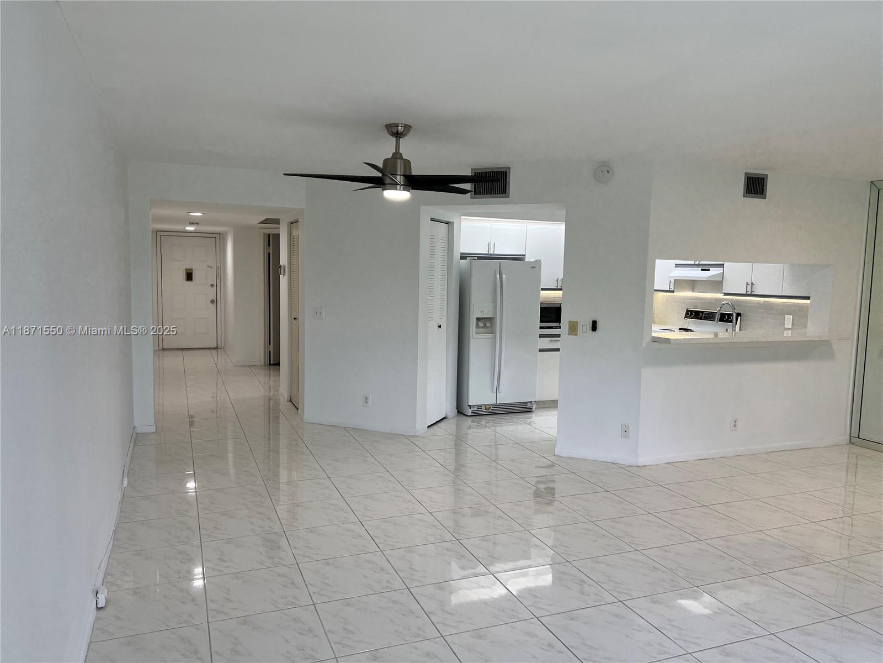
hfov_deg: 67.3
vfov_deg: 53.1
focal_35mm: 26
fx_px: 663
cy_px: 332
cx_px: 442
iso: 64
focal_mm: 5.7
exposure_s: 1/149
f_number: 1.5
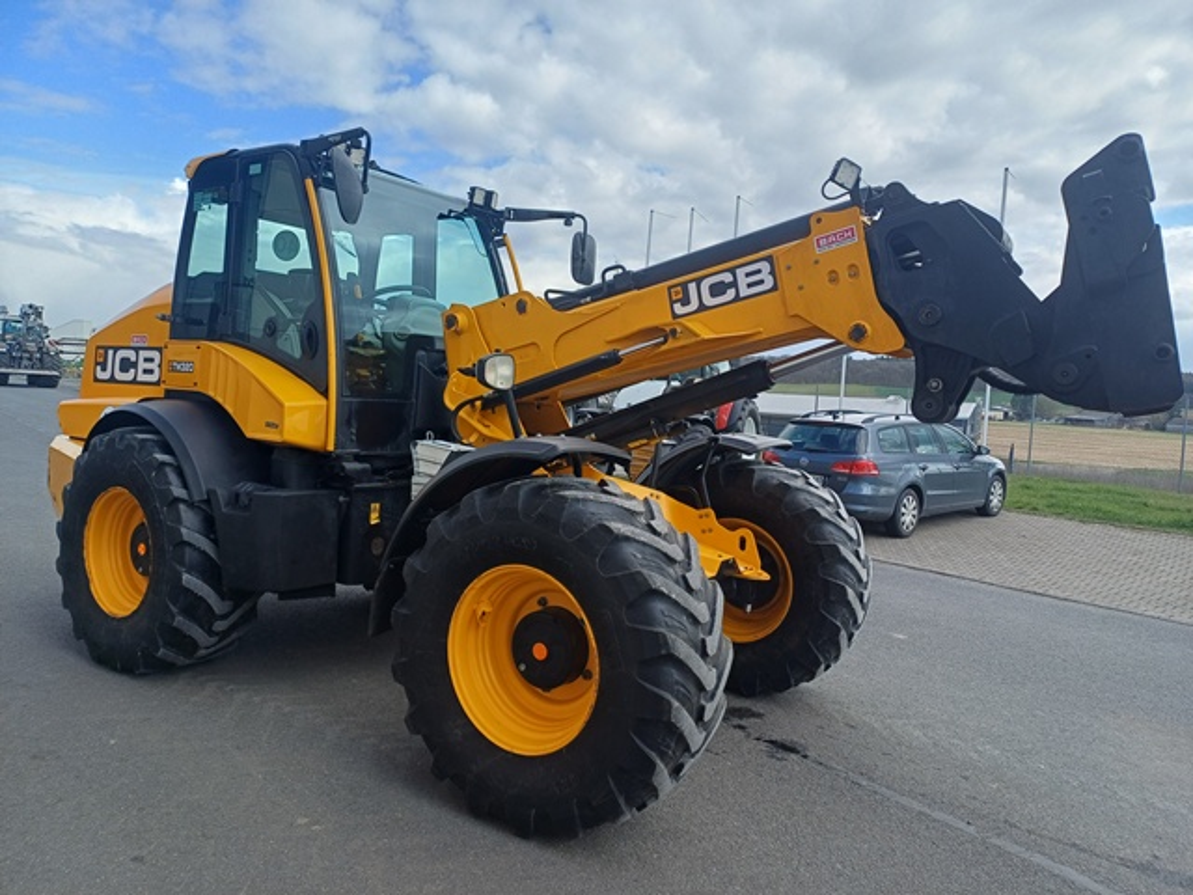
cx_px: 596
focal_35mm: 25
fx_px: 862
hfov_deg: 69.4
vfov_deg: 54.9
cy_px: 448
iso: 50
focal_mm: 4.65
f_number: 1.8
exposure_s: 1/661
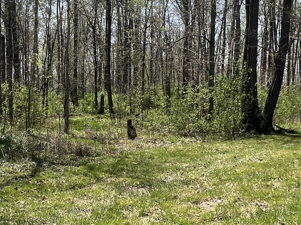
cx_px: 80
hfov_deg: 41.0
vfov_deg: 32.1
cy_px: 134
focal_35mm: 45
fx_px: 391
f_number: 1.8
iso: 32
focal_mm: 1.57
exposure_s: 1/840
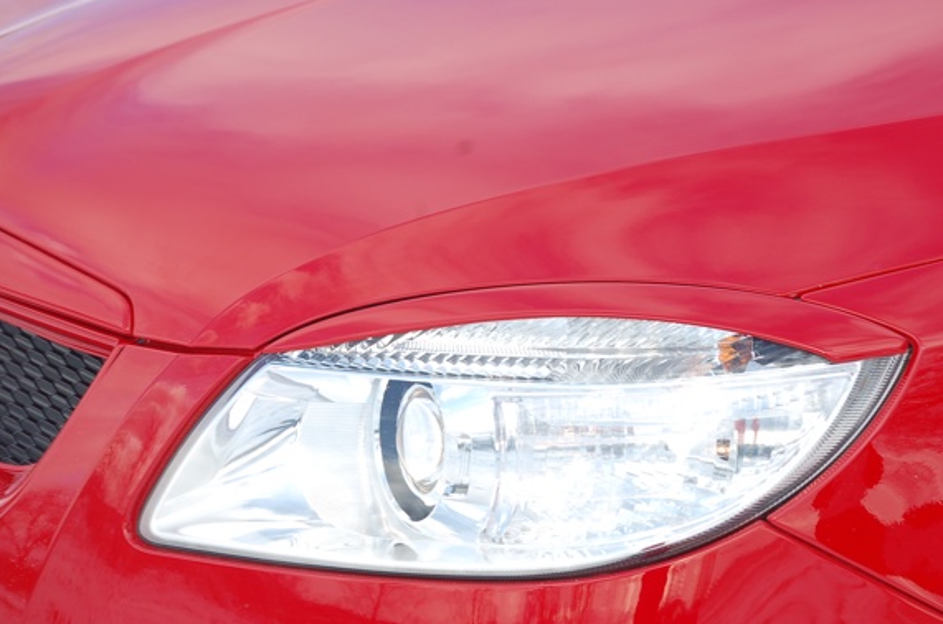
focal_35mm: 177
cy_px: 310
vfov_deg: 7.7
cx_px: 514
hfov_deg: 11.7
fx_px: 4615
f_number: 10
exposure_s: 1/160
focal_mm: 105
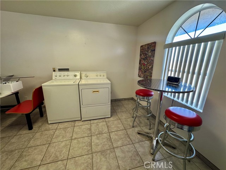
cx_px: 113
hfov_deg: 102.1
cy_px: 85
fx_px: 91
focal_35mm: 14
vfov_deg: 85.7
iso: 200
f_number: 2.2
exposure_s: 1/120
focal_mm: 2.22
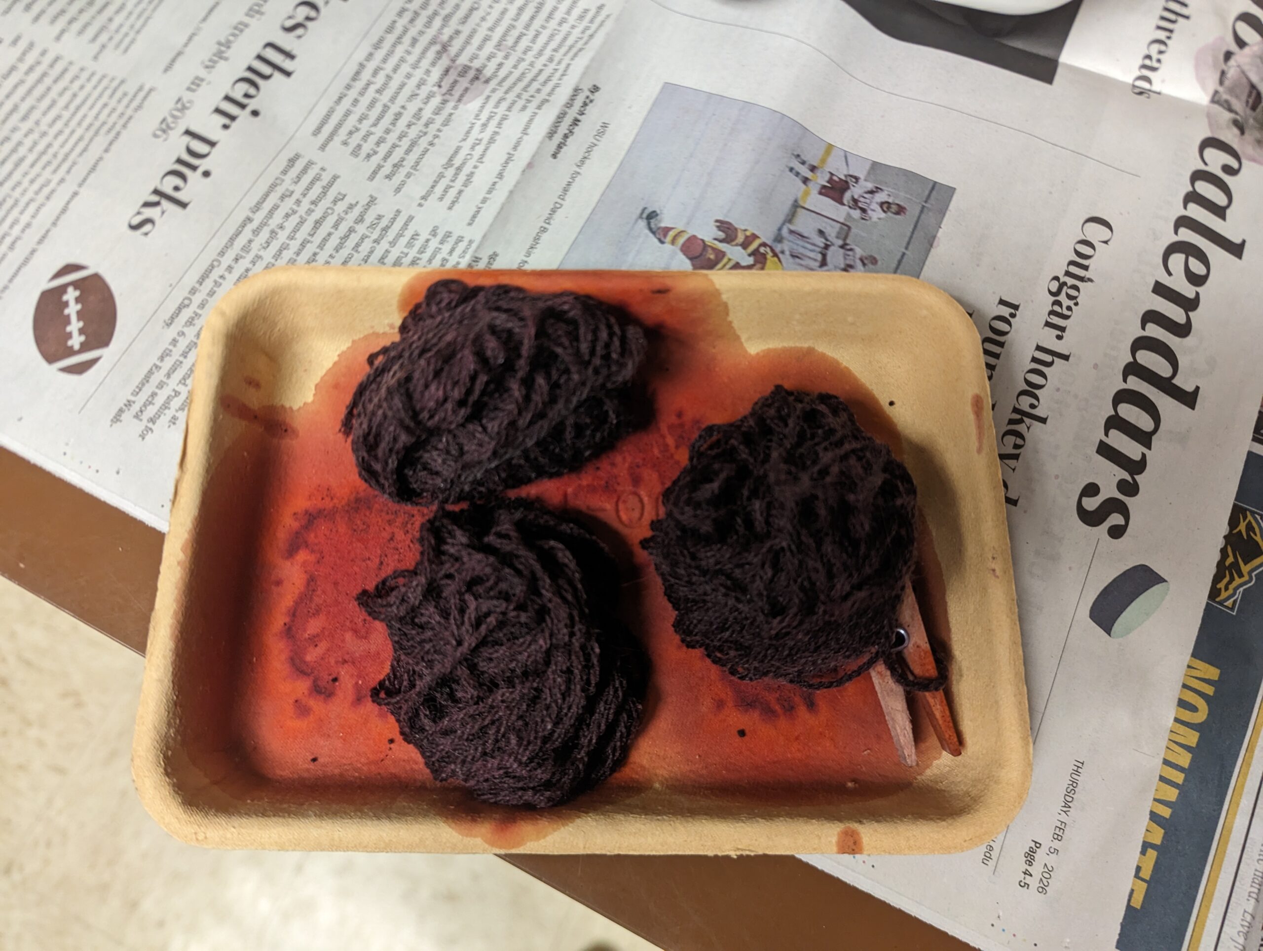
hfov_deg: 71.5
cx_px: 632
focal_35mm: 24
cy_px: 476
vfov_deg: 56.9
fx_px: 877
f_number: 1.85
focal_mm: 6.81
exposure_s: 1/53
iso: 283
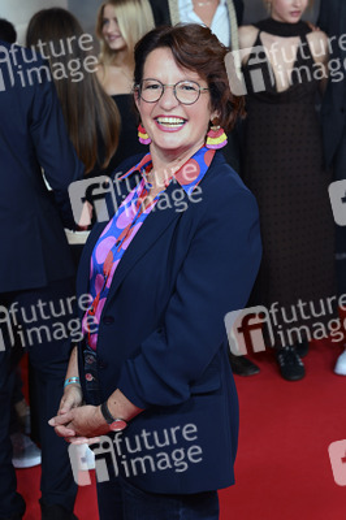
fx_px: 953
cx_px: 173
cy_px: 260
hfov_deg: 20.6
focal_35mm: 66
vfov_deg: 30.5
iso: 800
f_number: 6.3
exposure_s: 1/160
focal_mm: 66
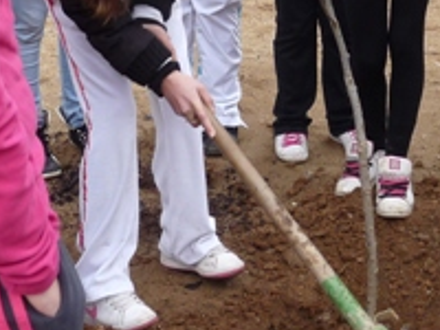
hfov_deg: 21.2
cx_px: 421
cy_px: -57
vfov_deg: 15.8
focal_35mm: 90
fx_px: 1144
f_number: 3.2
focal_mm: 4.8
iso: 100
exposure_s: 1/125
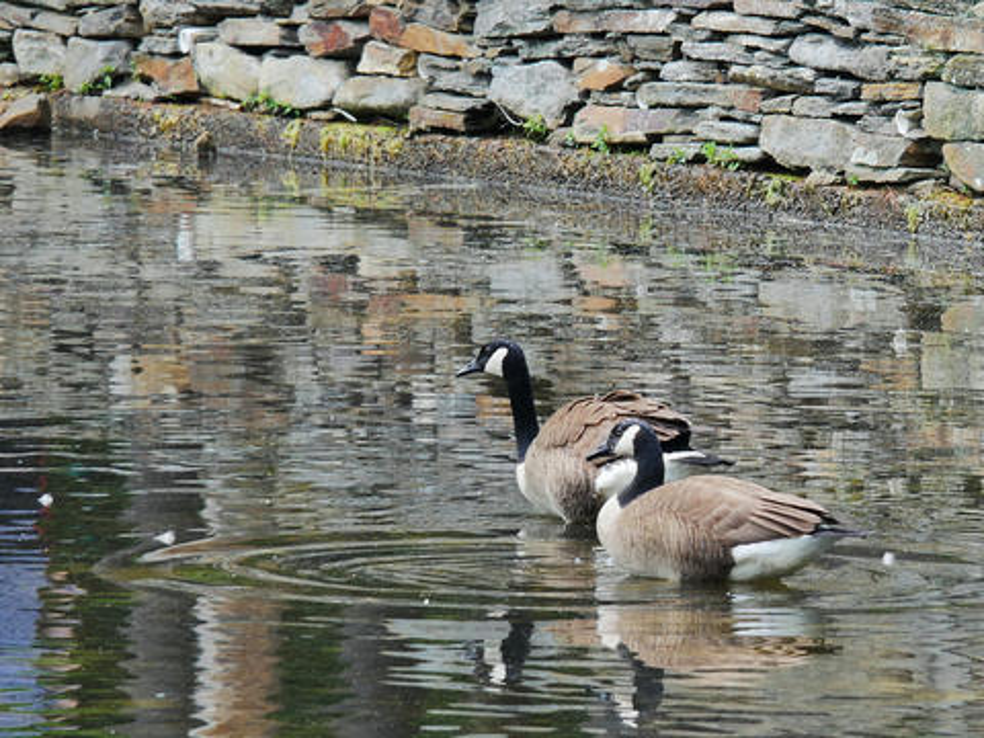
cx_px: 492
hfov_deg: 6.6
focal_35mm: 300
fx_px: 8528
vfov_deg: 5.0
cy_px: 369
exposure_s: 1/320
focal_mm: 150
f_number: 5.6
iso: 250
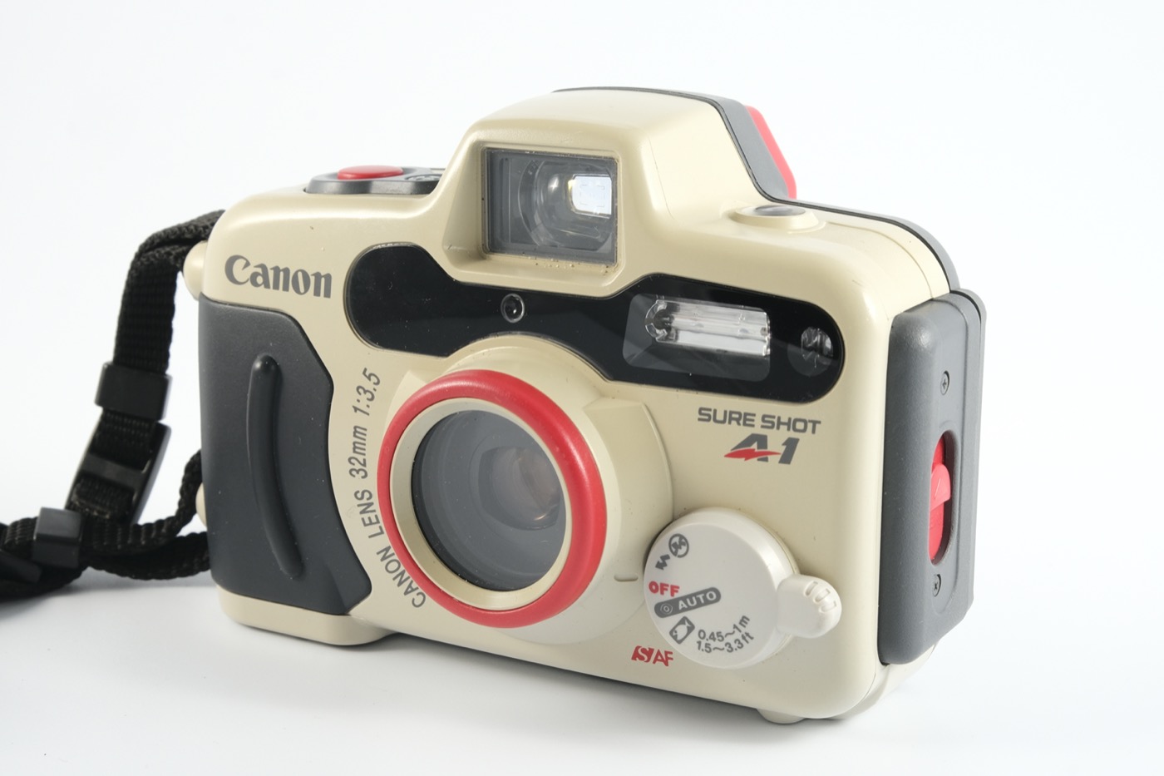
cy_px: 388
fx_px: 1972
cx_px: 582
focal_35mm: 61
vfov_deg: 22.3
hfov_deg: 32.9
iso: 800
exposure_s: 1/125
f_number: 16
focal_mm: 40.7
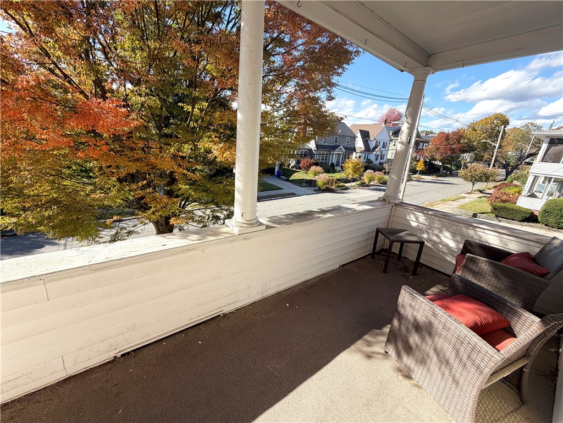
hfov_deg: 102.1
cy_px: 212
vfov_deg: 85.7
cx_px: 282
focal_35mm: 14
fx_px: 228
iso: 40
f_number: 2.2
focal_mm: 2.22
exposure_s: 1/625
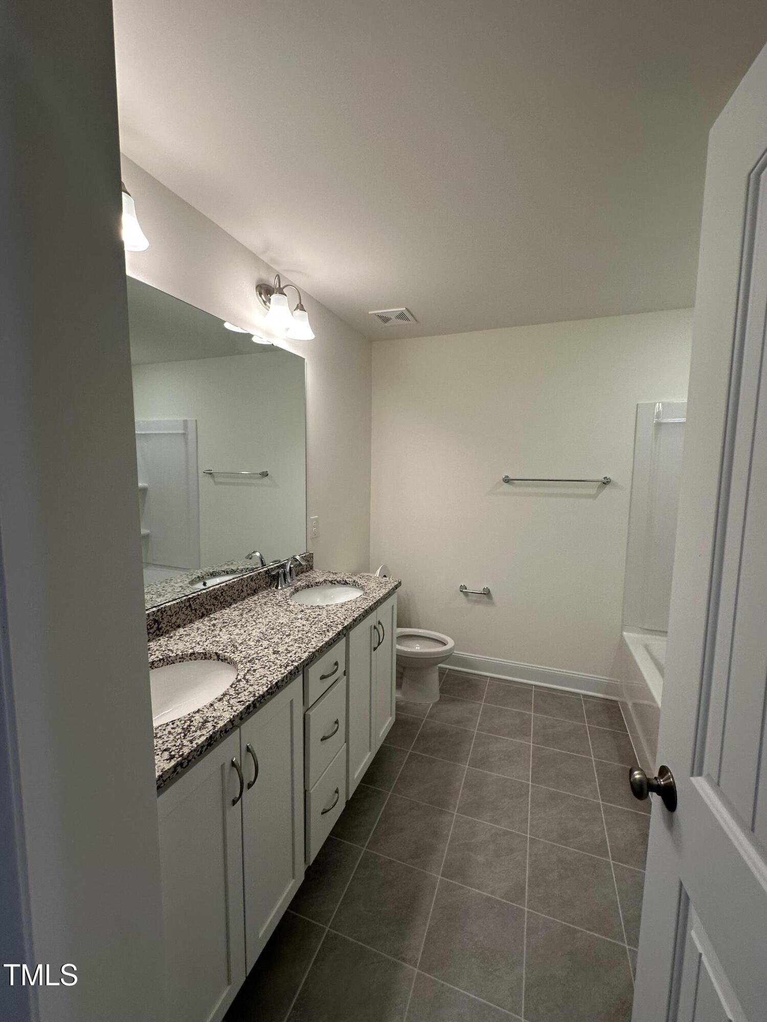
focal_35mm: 14
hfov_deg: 85.7
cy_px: 511
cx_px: 384
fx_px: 414
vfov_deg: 102.1
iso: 100
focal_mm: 2.22
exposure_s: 1/120
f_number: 2.2
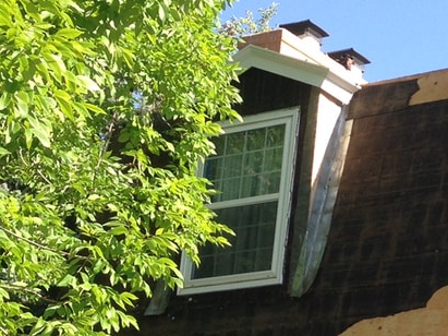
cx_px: 572
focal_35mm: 107
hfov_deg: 17.3
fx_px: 1384
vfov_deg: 13.8
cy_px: 240
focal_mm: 4.13
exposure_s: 1/407
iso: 50
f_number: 2.4
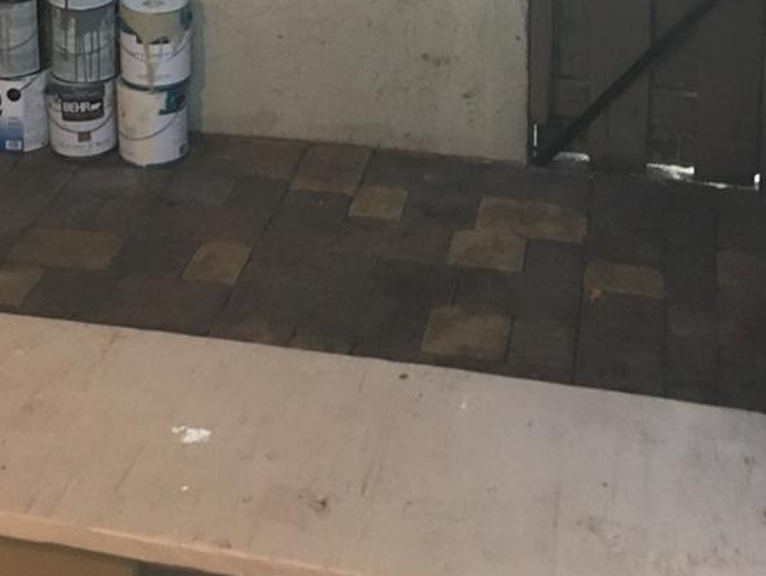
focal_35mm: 65
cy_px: -193
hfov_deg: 29.7
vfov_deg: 20.5
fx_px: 1439
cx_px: 278
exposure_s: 1/17
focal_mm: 4.15
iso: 200
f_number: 2.2
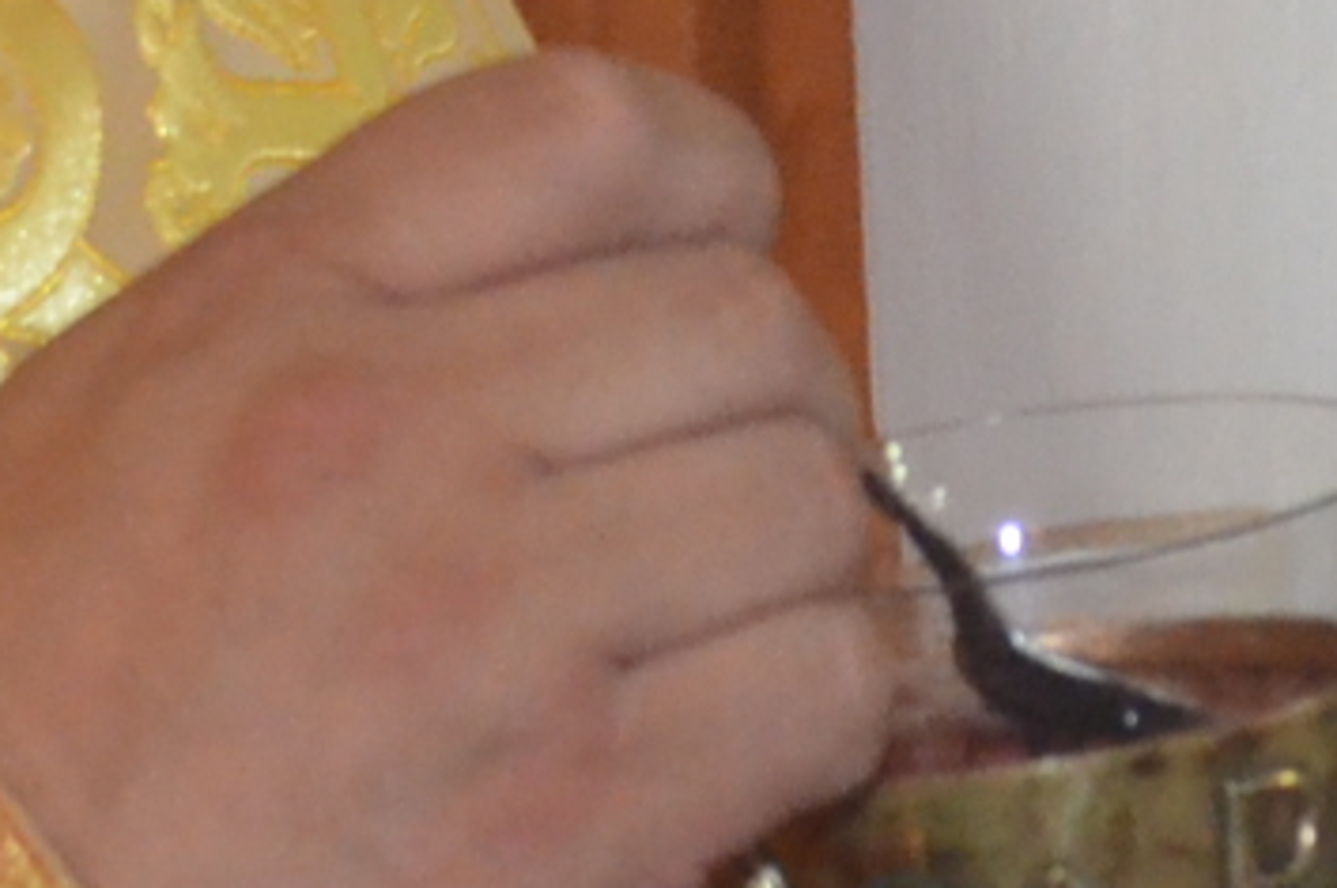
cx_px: 842
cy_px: -529
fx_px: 12387
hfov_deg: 6.2
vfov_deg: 4.1
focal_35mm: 334
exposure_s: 1/60
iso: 2200
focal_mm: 32
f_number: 4.8
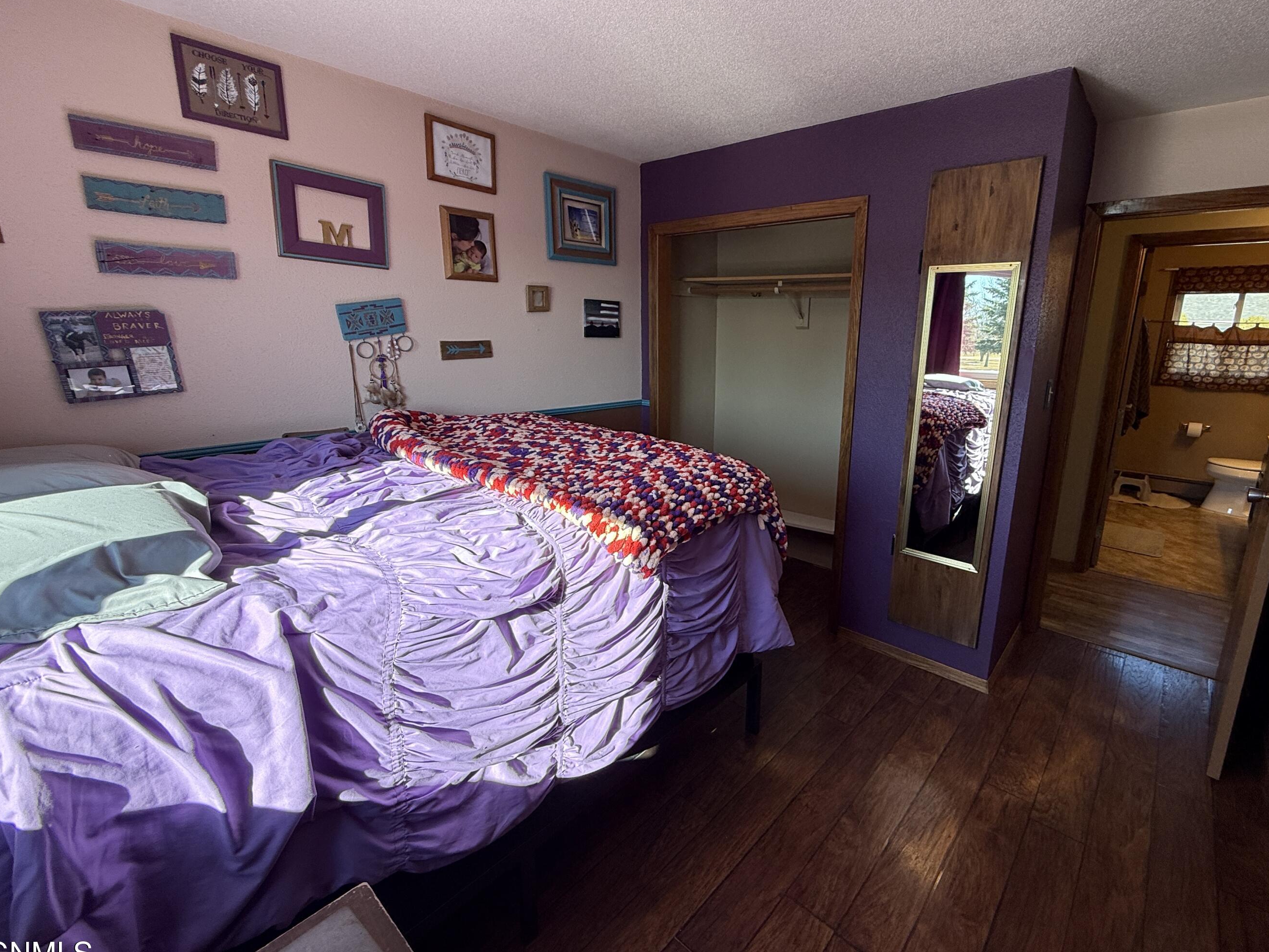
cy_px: 459
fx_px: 587
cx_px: 708
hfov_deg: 94.1
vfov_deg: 78.1
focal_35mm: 16
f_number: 2.2
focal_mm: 2.22
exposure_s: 1/145
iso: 64
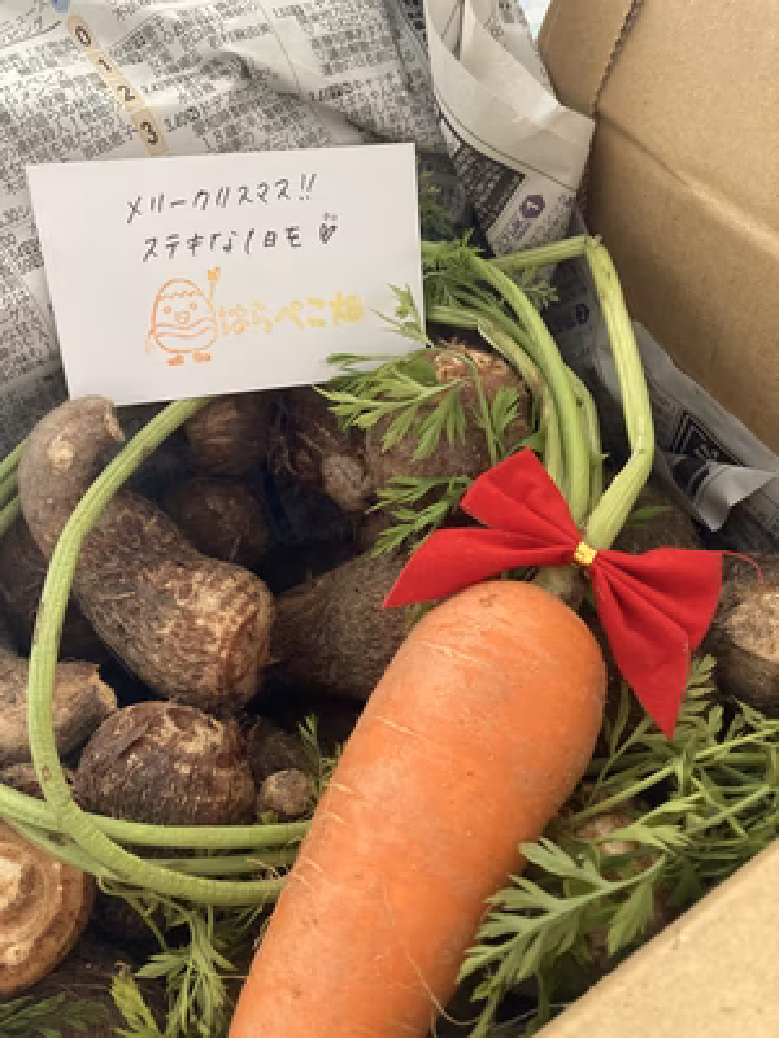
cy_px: 519
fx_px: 840
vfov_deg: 63.4
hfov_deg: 49.7
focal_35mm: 28
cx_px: 390
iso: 200
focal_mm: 3.99
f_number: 1.8
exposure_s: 1/60
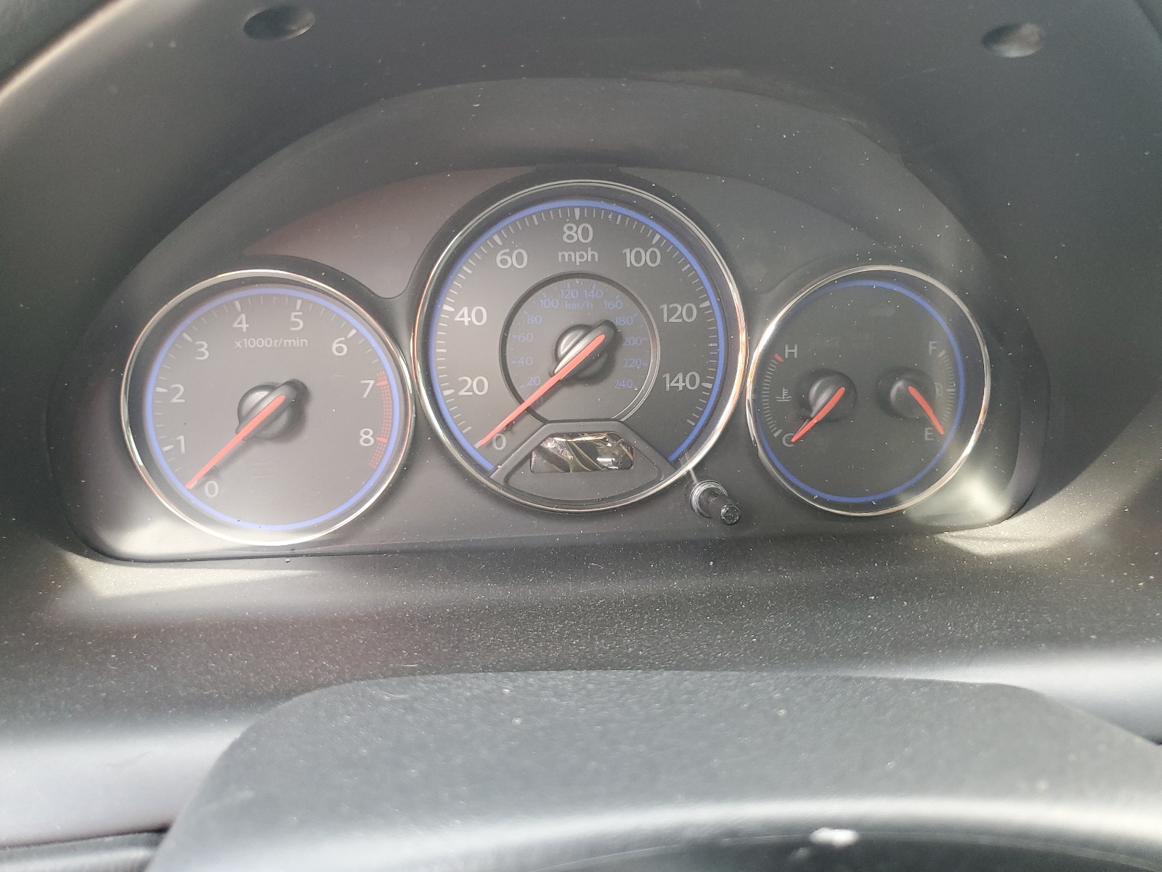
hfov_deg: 67.3
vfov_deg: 53.1
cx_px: 581
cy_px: 436
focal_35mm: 26
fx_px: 873
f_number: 1.5
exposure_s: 1/60.2
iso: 126
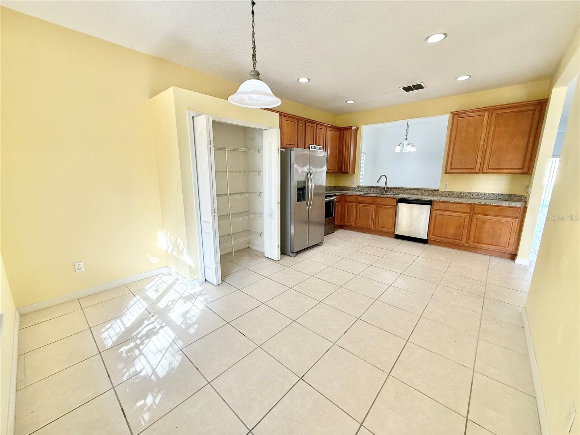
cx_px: 290
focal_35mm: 14
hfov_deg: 102.1
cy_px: 218
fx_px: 235
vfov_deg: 85.7
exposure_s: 1/120
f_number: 2.2
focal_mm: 2.22
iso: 100
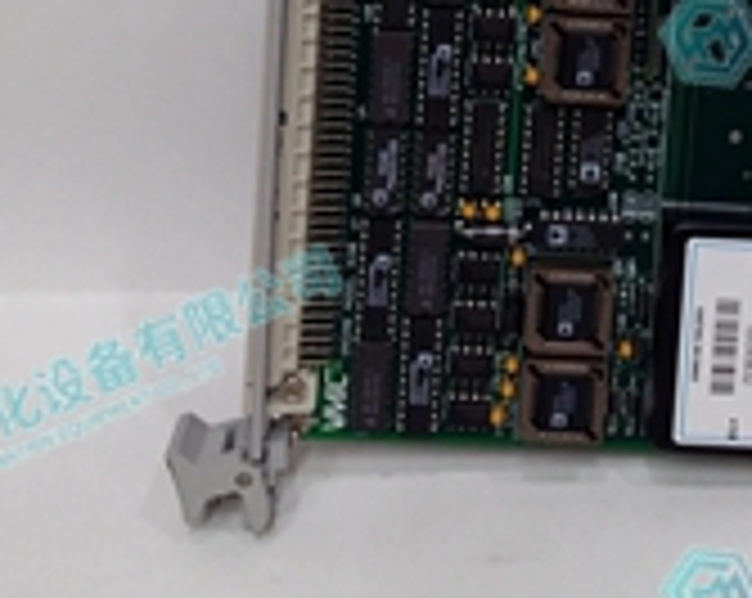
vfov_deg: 18.4
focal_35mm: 79
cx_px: 608
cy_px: -119
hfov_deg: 23.8
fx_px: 1755
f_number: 2
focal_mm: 3.79
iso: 303
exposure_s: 1/33
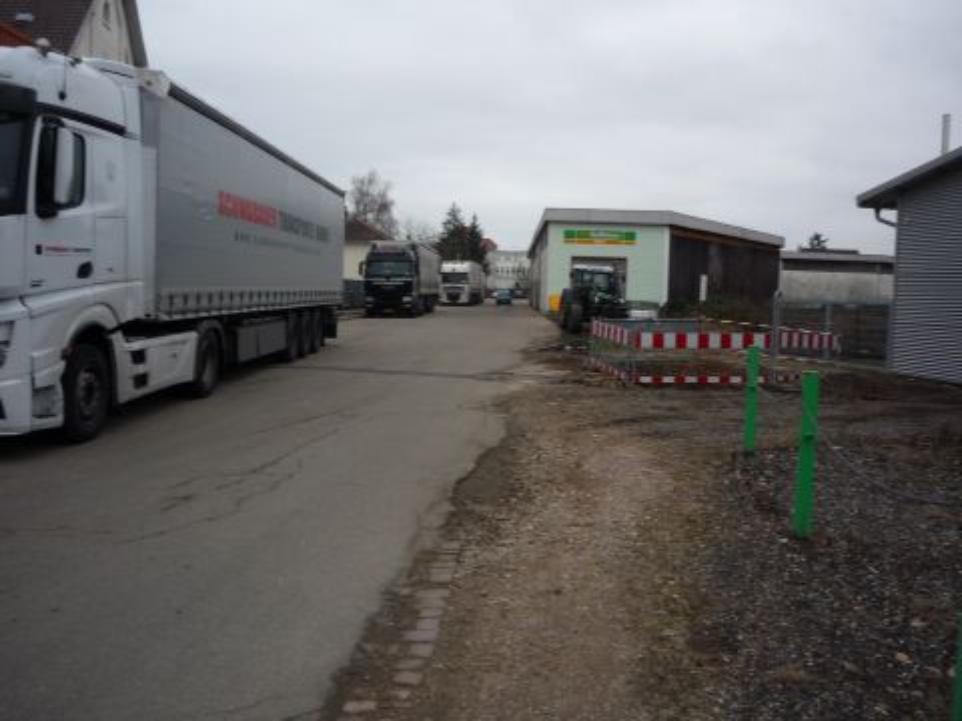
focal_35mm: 32
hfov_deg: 56.8
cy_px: 360
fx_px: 889
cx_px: 481
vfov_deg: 44.2
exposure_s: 1/200
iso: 100
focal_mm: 5.2
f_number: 4
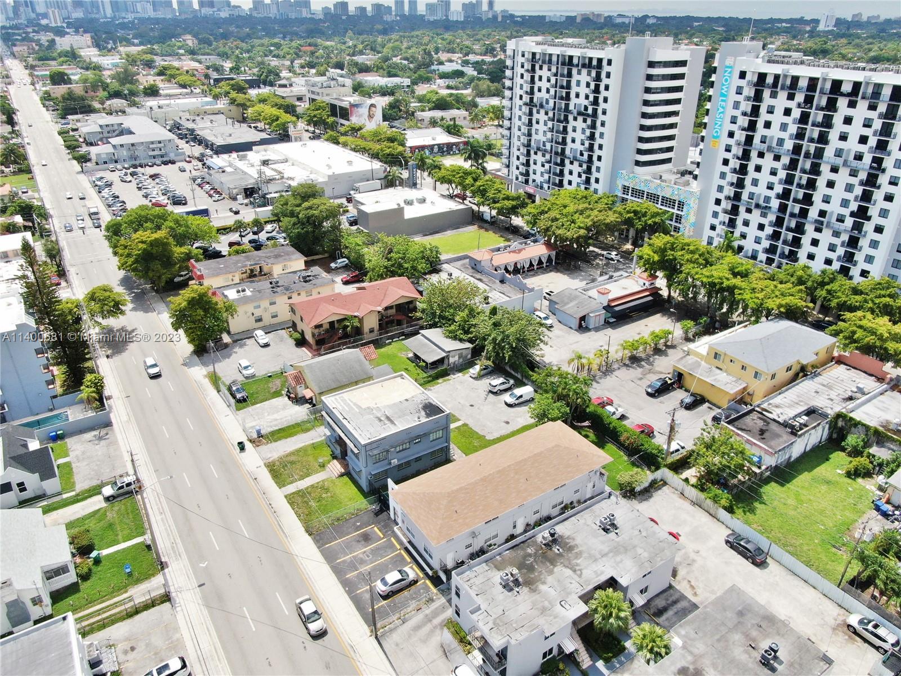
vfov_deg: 56.8
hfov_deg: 71.6
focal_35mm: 24
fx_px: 625
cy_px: 338
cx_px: 450
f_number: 2.8
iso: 100
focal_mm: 4.39
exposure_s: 1/1250
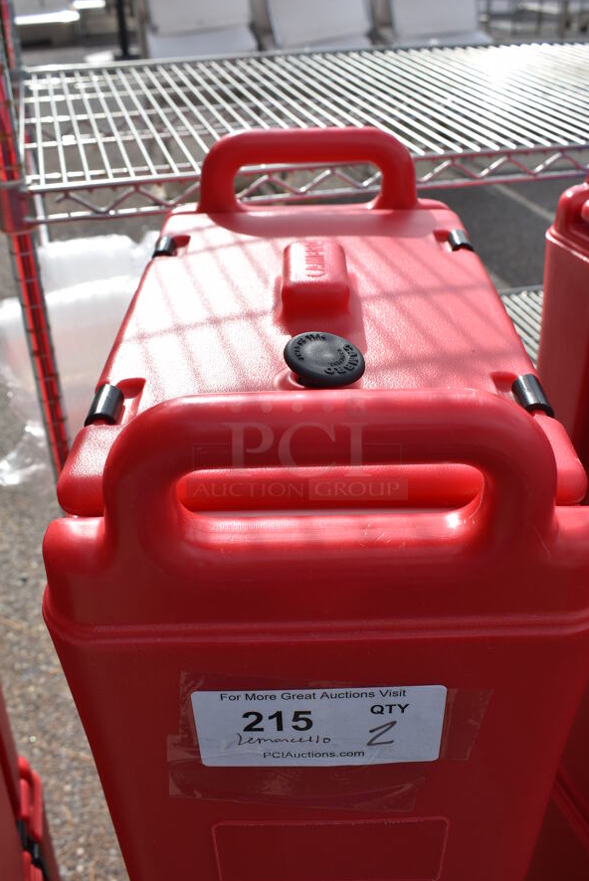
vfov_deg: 55.8
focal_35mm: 34
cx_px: 297
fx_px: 833
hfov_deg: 38.9
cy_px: 448
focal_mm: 22
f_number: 8
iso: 110
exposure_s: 1/250
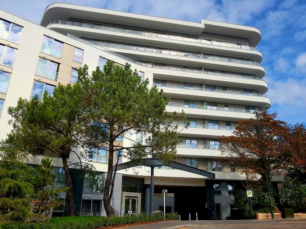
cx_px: 153
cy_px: 114
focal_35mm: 26
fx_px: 230
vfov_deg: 53.1
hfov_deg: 67.3
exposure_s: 1/2632
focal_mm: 4.2
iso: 40
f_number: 1.7
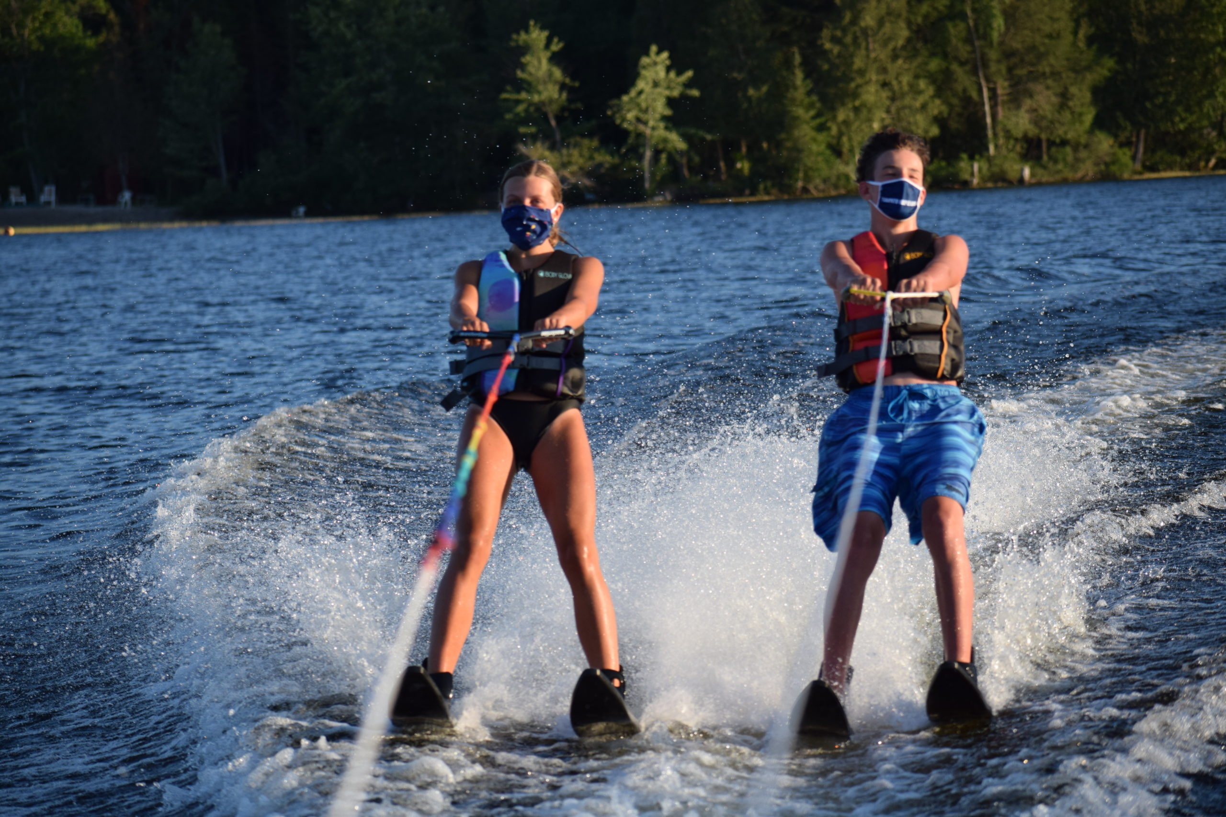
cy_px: 408
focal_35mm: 188
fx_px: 6385
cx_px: 613
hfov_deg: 11.0
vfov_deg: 7.3
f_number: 5.6
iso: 400
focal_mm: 125
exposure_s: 1/1600
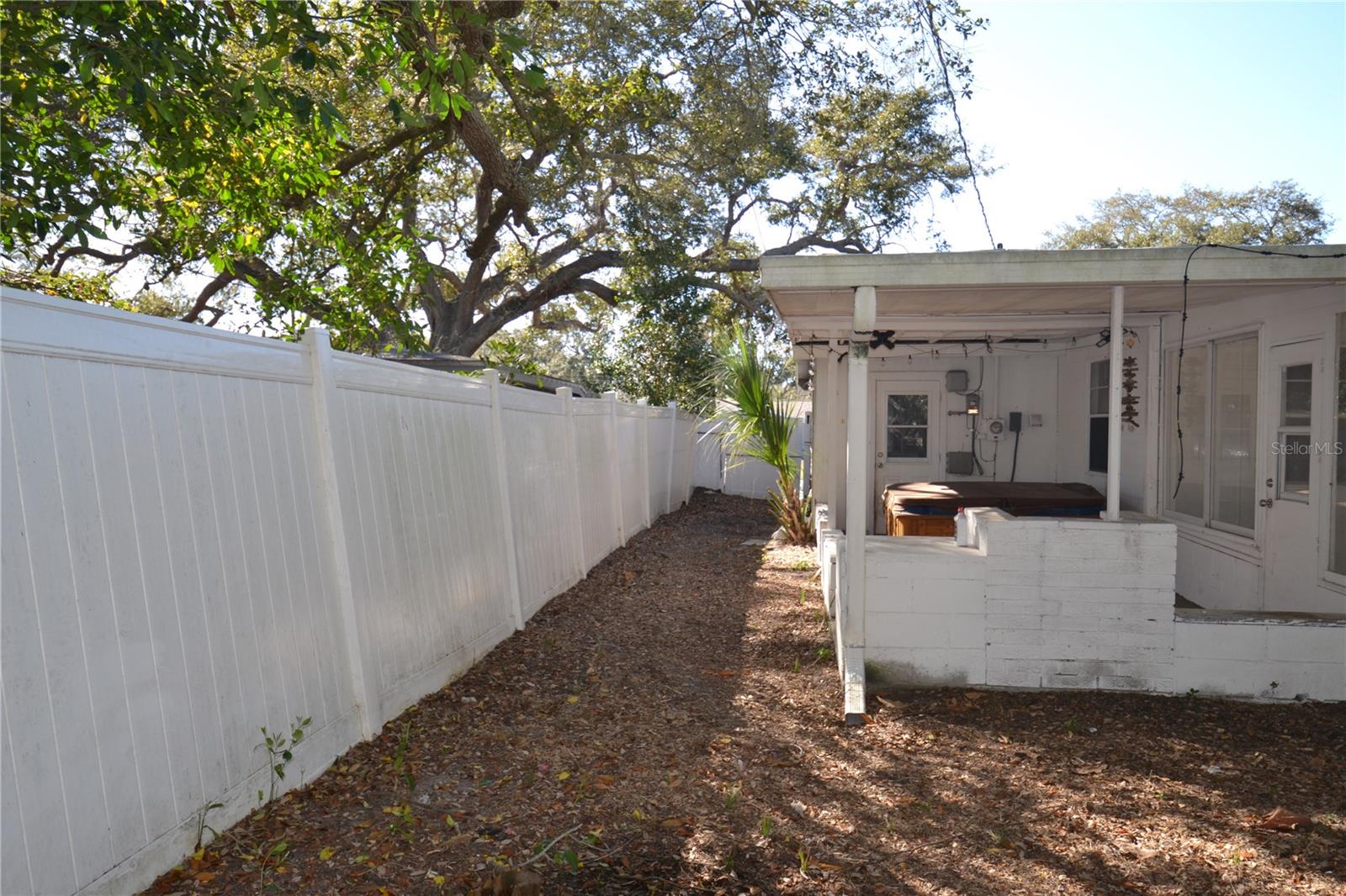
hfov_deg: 70.4
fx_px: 953
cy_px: 448
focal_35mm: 26
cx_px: 673
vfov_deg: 50.4
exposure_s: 1/160
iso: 100
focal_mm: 17
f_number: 4.2
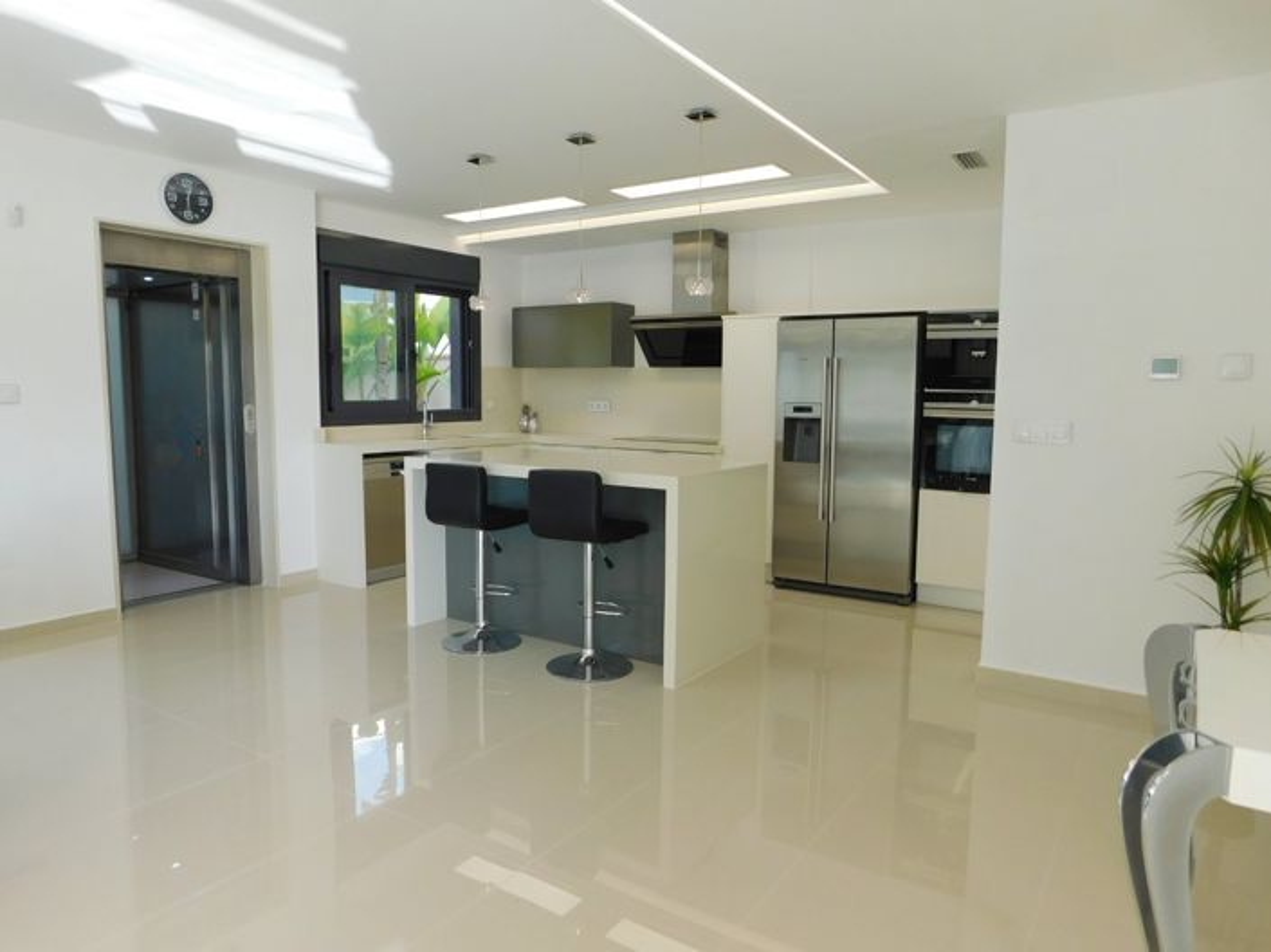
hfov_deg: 74.0
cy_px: 476
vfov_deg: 58.8
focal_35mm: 23
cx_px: 636
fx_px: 844
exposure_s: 1/200
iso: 125
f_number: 3
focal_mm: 4
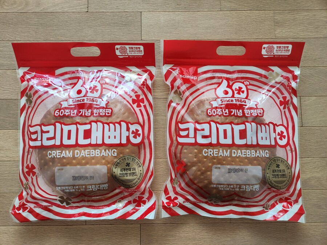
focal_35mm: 23
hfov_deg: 73.9
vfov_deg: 58.9
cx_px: 164
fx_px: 217
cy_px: 122
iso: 200
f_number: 1.8
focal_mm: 5.4
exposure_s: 1/120
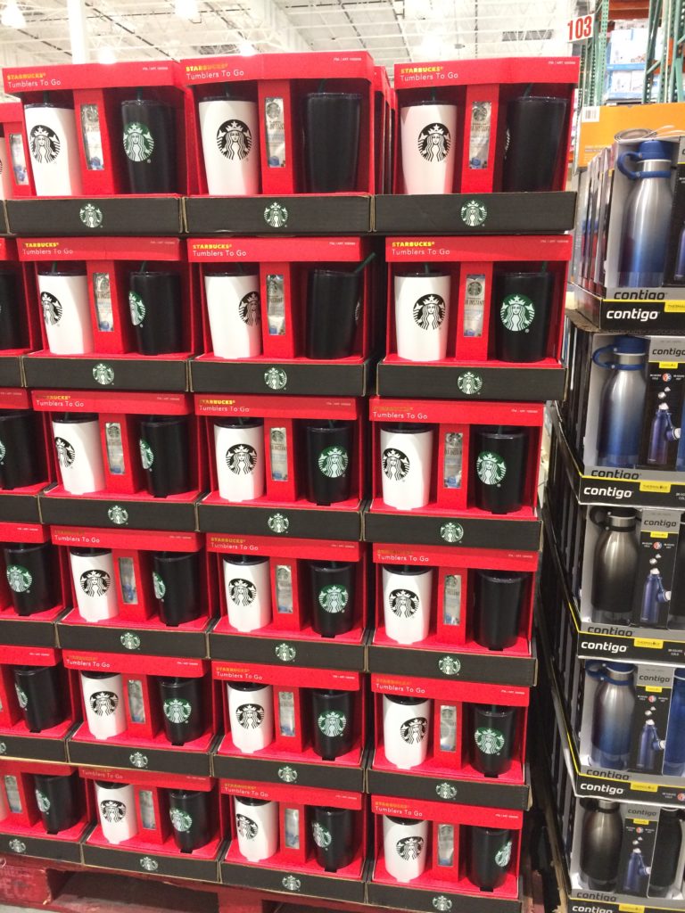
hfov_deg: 48.2
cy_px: 456
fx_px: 765
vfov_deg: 61.7
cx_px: 342
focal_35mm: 29
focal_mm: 4.15
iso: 250
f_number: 2.2
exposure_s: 1/33
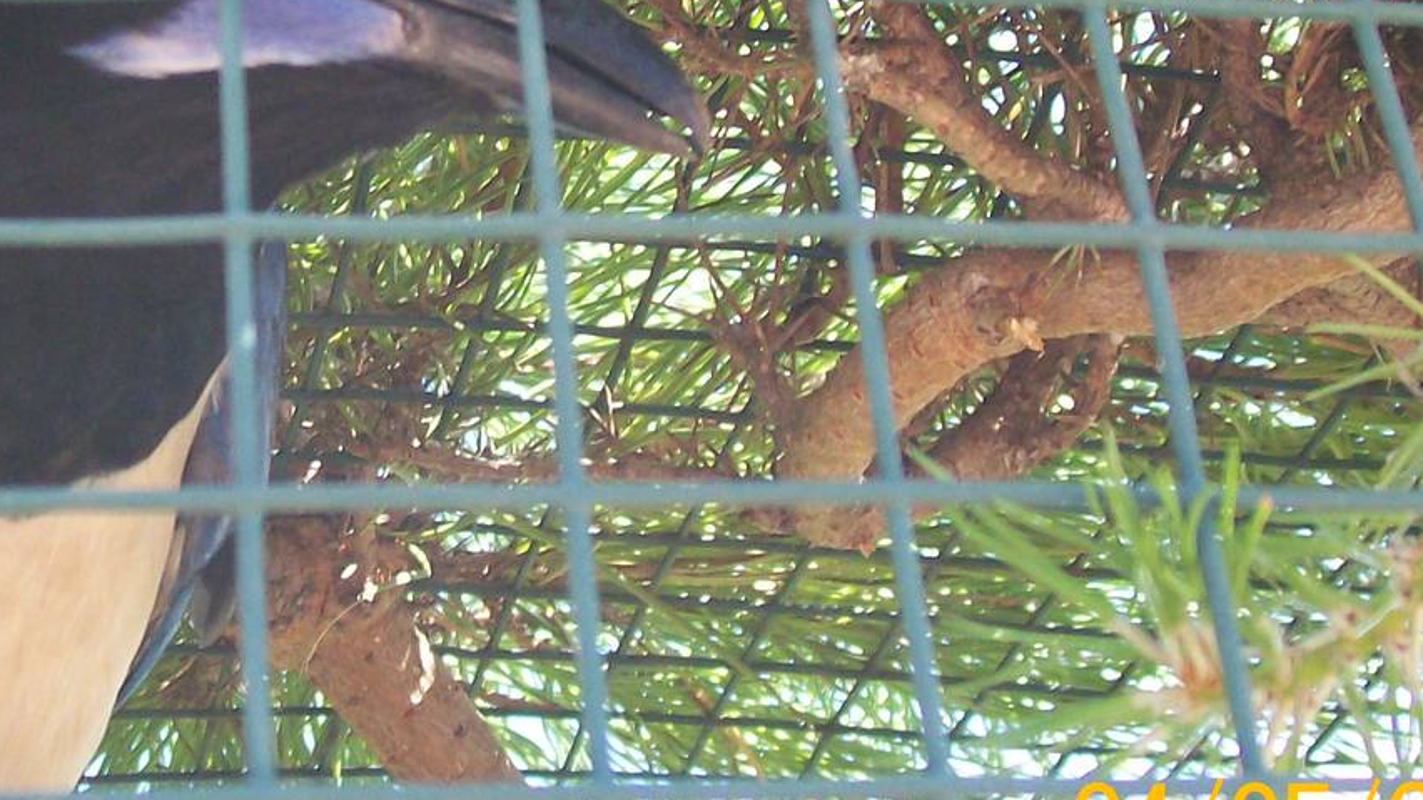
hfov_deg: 23.0
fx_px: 3471
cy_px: 68
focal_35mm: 92
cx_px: 394
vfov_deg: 13.0
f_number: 3
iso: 80
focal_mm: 7.6
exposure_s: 1/122
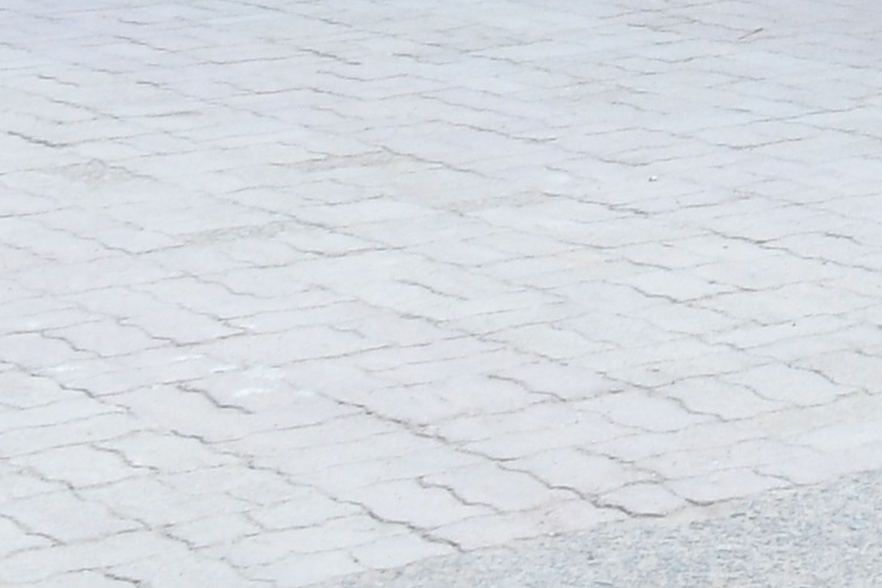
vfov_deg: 7.4
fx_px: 4018
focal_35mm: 164
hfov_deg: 11.5
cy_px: -1177
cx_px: 1670
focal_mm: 18
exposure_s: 1/125
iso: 400
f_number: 9
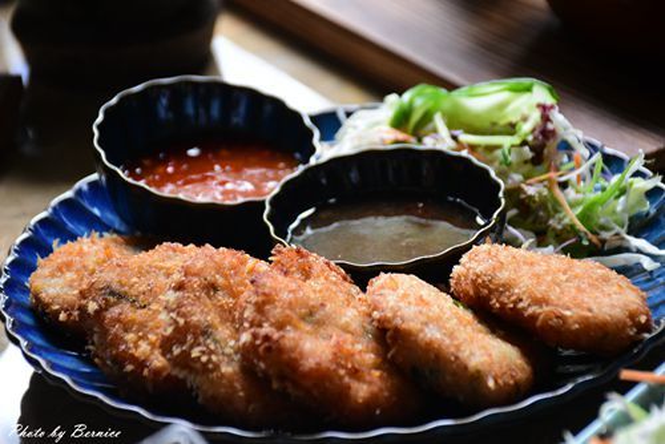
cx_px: 332
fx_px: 2356
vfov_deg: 10.8
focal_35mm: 128
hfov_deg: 16.1
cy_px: 222
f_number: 5.6
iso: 2000
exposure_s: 1/125
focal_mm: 85
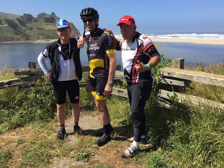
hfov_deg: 61.7
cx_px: 112
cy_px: 84
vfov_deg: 48.2
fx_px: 188
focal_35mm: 29
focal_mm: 4.15
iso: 25
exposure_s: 1/1131
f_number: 2.2
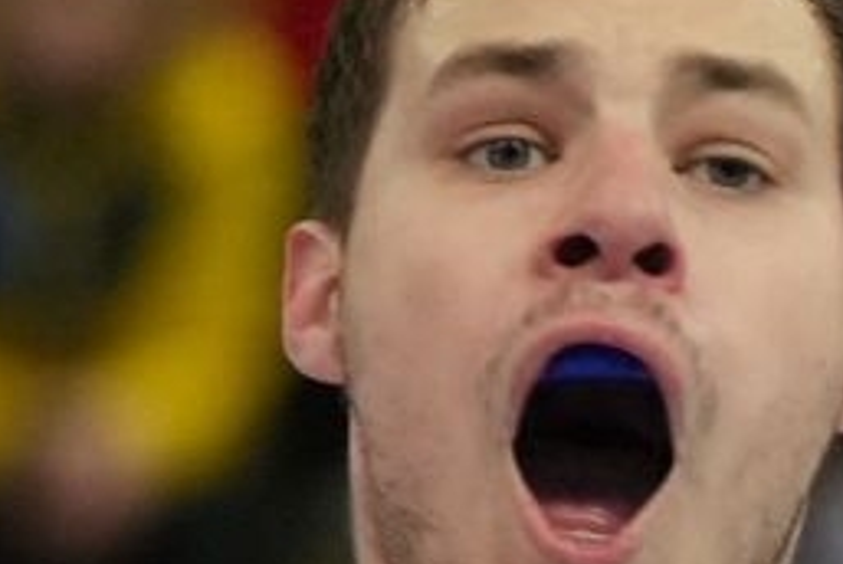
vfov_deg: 0.9
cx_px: 1391
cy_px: 1554
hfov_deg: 1.3
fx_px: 36571
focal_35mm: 1560
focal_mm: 149
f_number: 2.8
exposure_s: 1/1000
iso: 2000
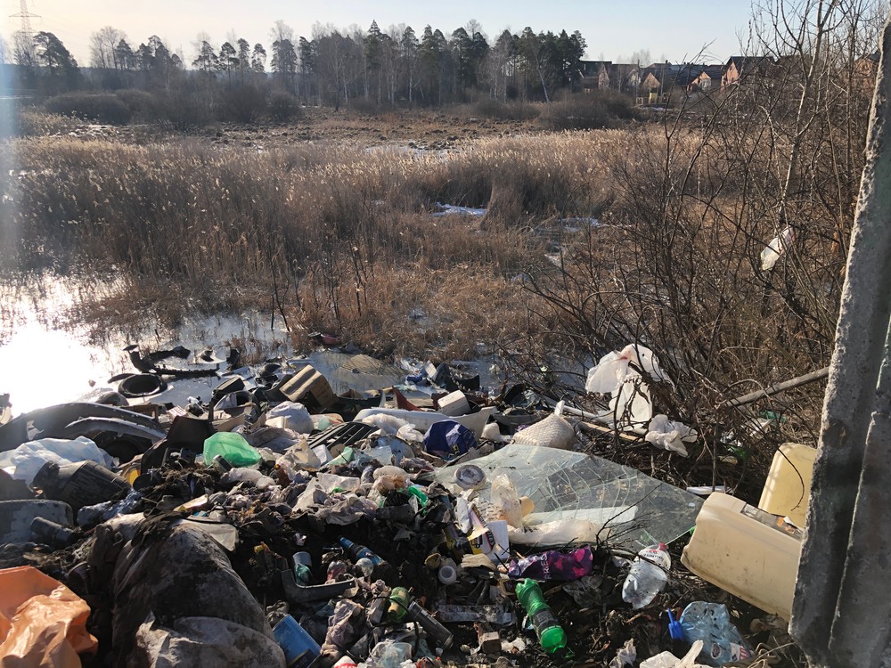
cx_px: 446
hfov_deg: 63.4
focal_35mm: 28
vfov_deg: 49.7
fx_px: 721
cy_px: 334
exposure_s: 1/1200
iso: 20
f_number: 1.8
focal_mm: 4
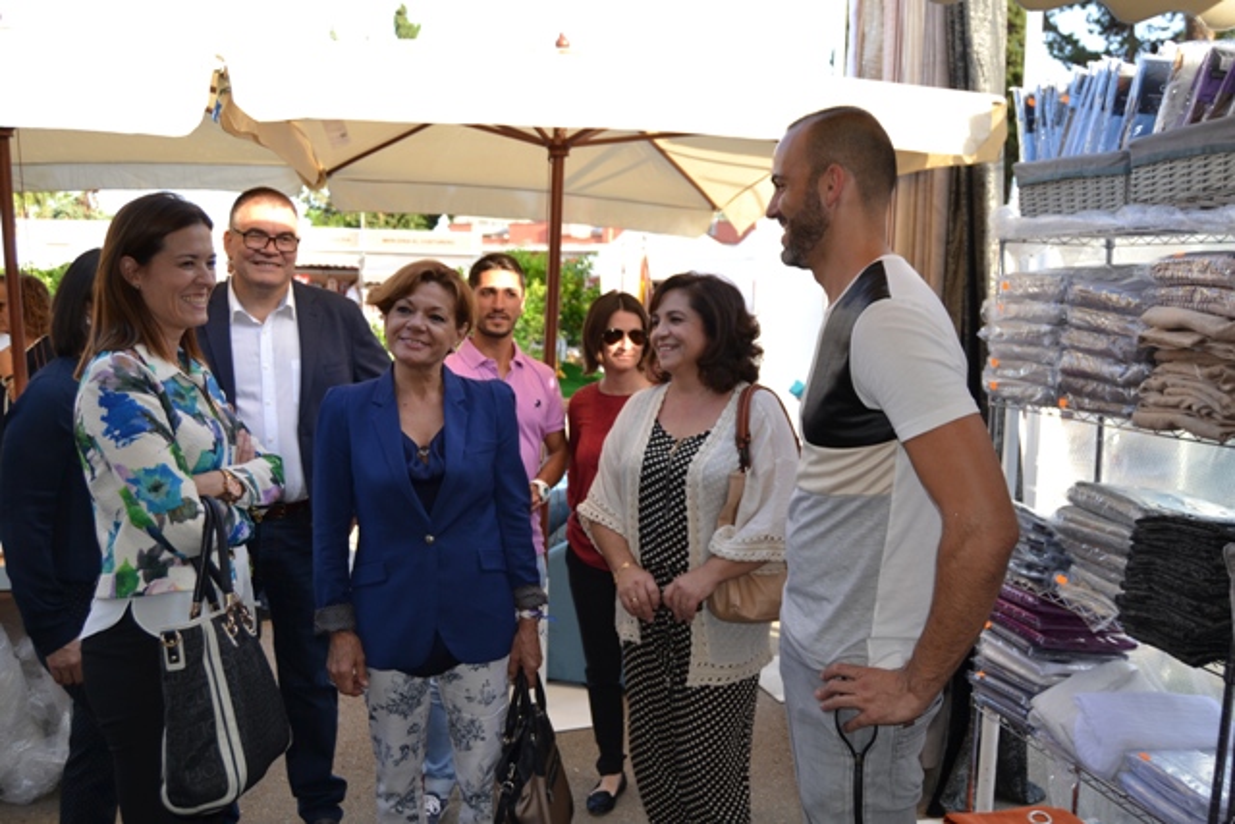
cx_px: 618
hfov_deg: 57.2
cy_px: 412
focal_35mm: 33
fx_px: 1132
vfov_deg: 40.0
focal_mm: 22
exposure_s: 1/125
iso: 100
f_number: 4
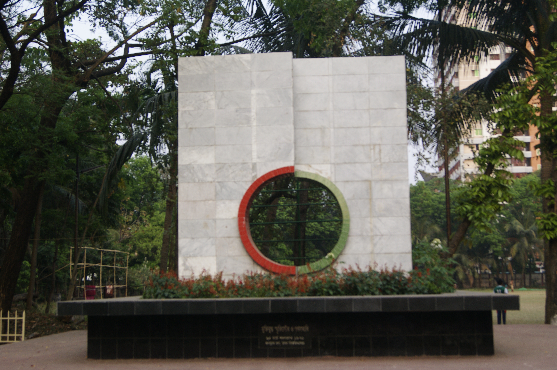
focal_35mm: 52
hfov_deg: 37.9
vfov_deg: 25.7
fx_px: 812
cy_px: 185
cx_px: 278
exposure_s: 1/60
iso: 100
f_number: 5.6
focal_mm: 35
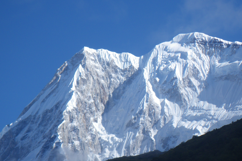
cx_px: 133
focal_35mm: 216
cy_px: 99
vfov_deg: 6.4
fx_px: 1452
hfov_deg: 9.5
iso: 50
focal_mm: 25
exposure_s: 1/250
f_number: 5.5
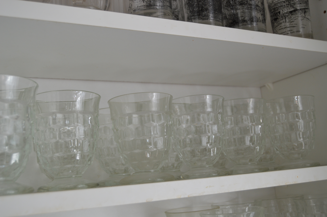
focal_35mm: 45
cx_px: 164
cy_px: 108
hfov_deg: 43.6
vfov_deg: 29.8
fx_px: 408
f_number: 5.6
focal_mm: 30
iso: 400
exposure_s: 1/125
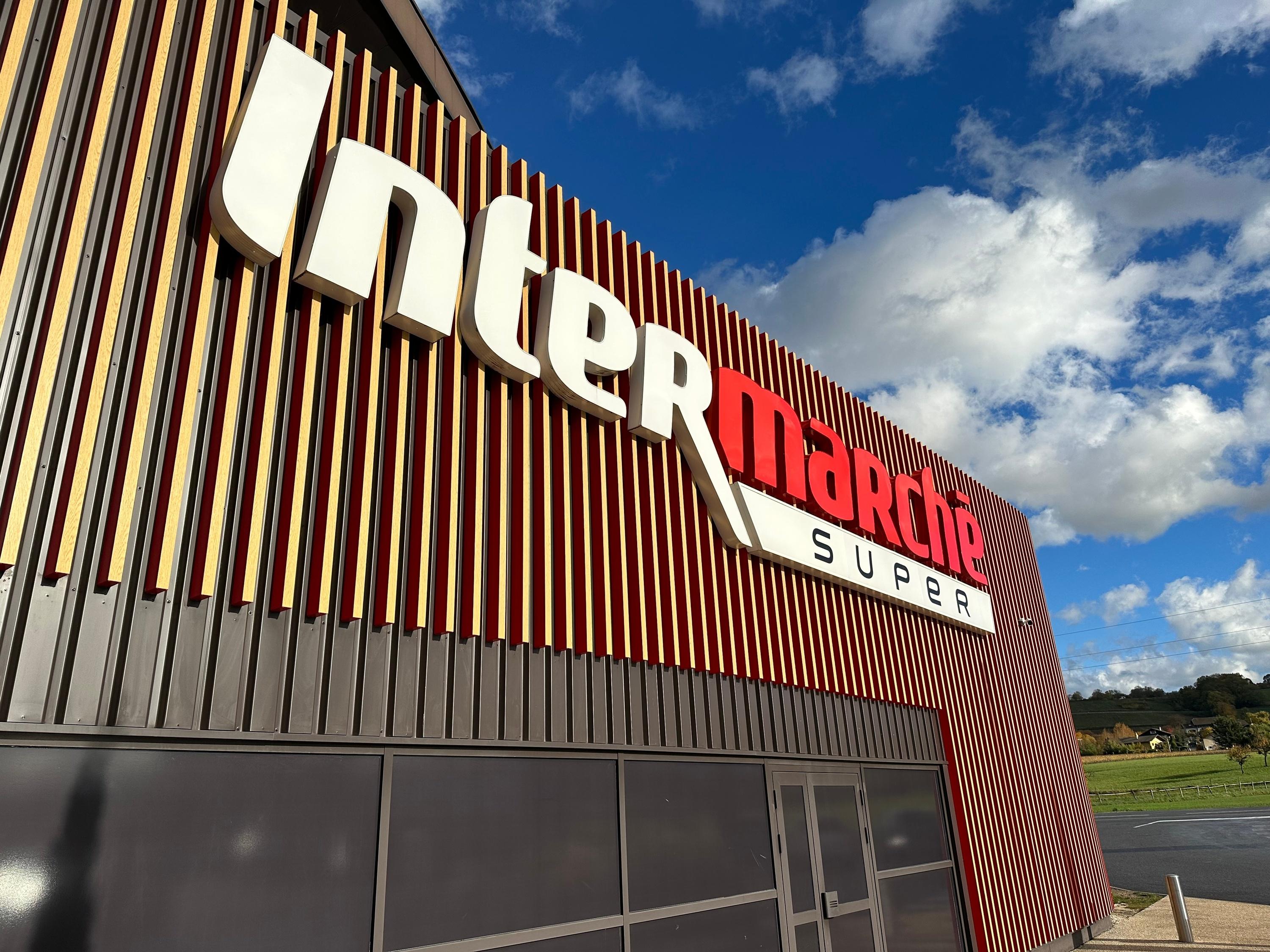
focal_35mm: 24
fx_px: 881
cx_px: 635
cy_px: 476
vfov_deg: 56.8
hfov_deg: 71.6
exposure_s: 1/5263
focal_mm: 6.9
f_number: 1.8
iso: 80
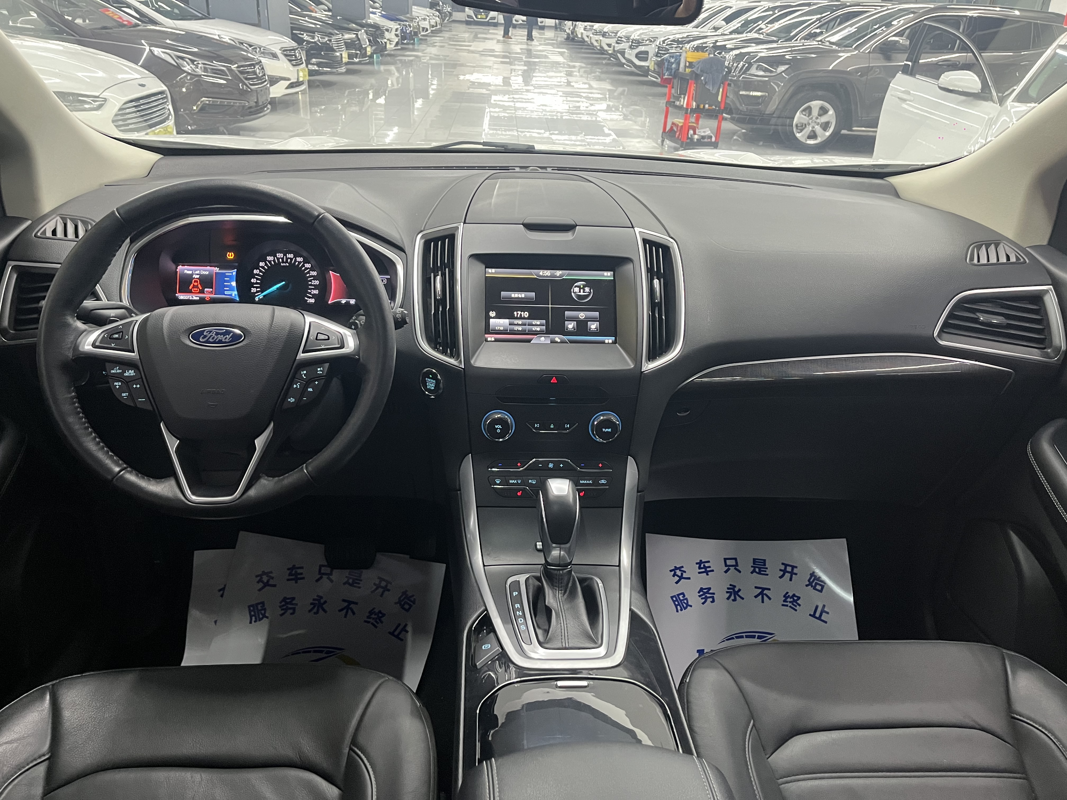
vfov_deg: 53.1
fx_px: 801
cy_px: 400
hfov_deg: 67.3
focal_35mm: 26
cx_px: 534
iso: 400
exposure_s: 1/50
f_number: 1.6
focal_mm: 5.1
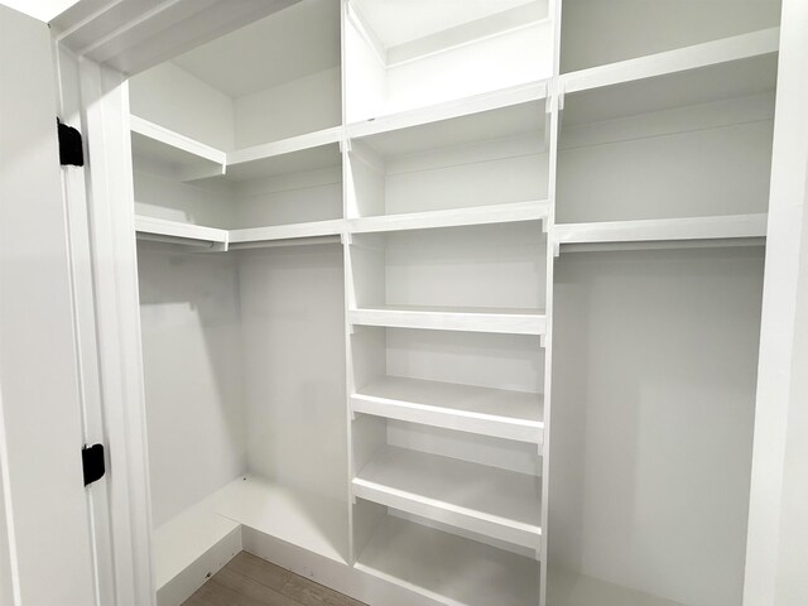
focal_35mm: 14
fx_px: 327
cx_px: 404
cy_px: 303
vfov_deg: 85.7
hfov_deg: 102.1
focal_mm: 2.22
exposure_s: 1/60
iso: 200
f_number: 2.2
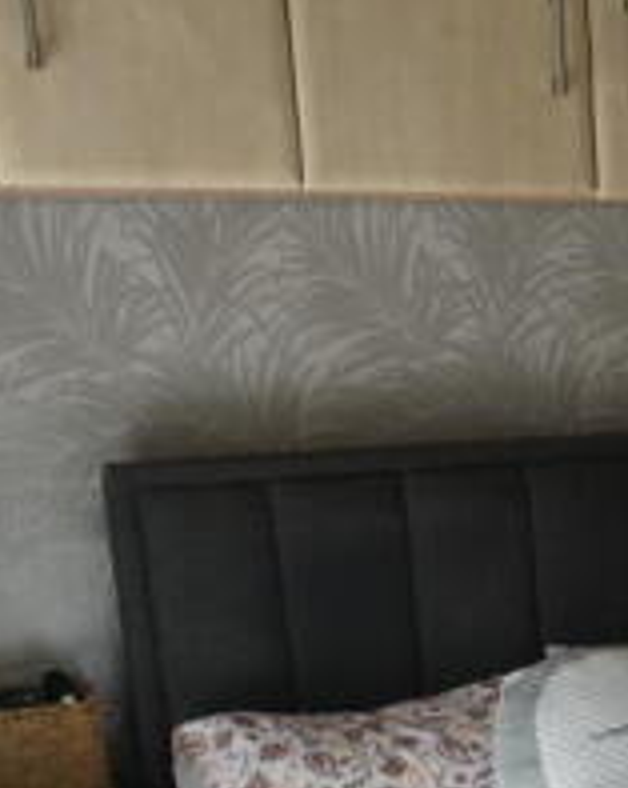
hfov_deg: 17.5
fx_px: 1747
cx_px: 1046
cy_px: 766
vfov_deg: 24.4
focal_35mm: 75
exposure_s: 1/160
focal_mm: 16
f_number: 4
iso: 200
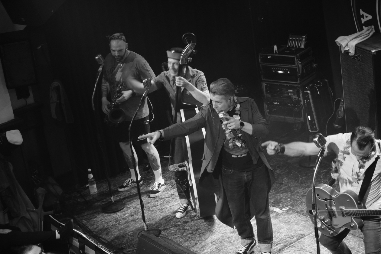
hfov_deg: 27.0
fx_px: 794
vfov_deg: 18.2
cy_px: 127
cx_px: 190
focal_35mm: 75
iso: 4000
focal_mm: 50
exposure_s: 1/80
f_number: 5.6
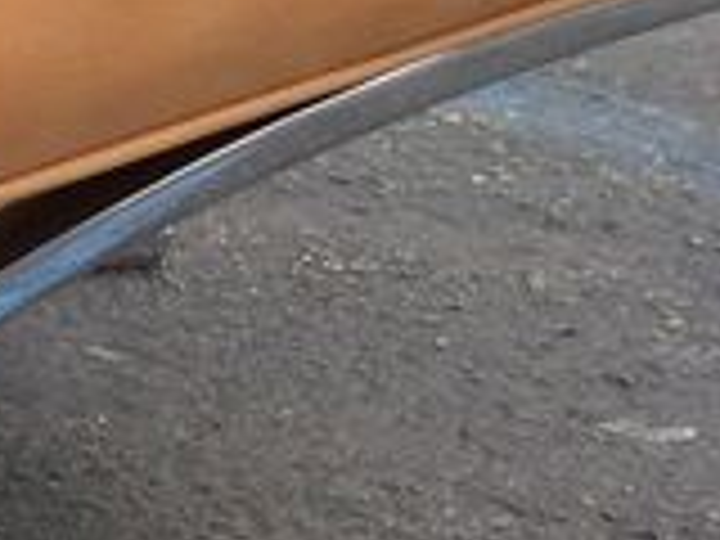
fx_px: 3515
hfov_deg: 11.0
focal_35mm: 169
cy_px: 997
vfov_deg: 8.4
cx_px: -562
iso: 32
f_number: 2.2
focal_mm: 4.12
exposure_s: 1/466
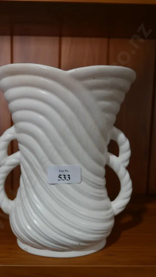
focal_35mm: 44
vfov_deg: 46.4
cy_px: 138
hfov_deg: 27.1
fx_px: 324
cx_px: 63
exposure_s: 1/60
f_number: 4.4
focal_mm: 20
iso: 200
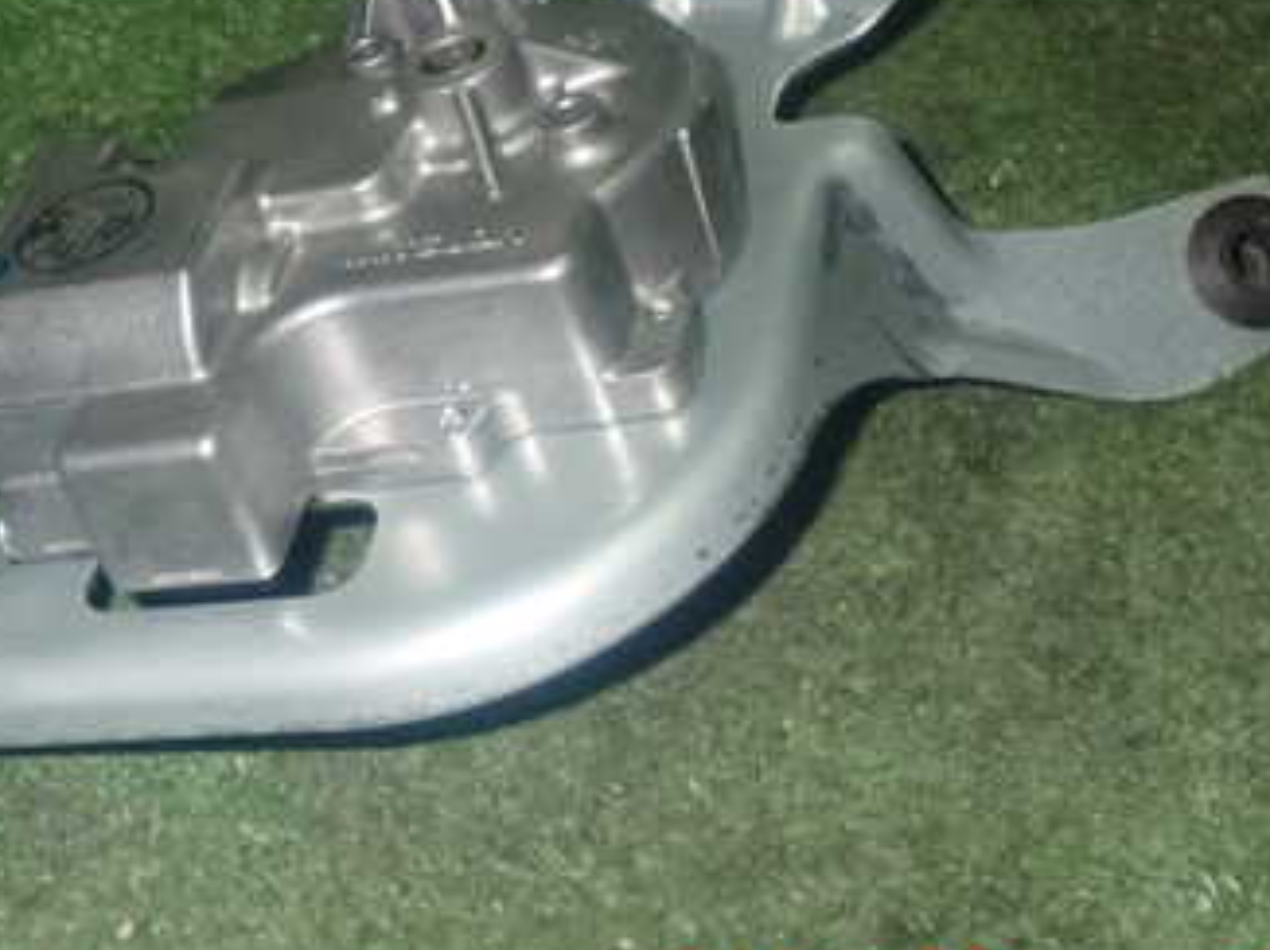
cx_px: 393
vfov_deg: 20.7
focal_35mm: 70
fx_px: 2566
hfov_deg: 27.6
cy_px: 164
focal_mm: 6.83
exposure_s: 1/40
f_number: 10
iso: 800
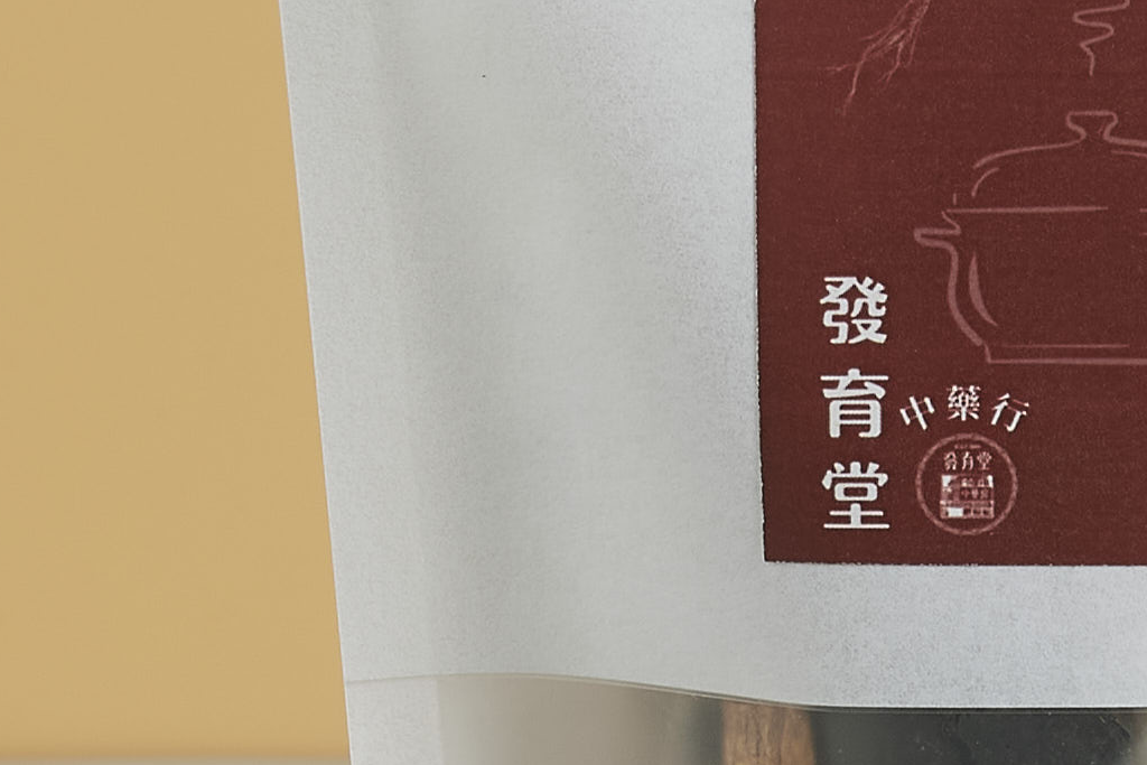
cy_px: 688
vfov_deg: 2.2
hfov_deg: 3.3
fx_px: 19915
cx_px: 1120
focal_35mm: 625
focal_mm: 78
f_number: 10
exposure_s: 1/125
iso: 100
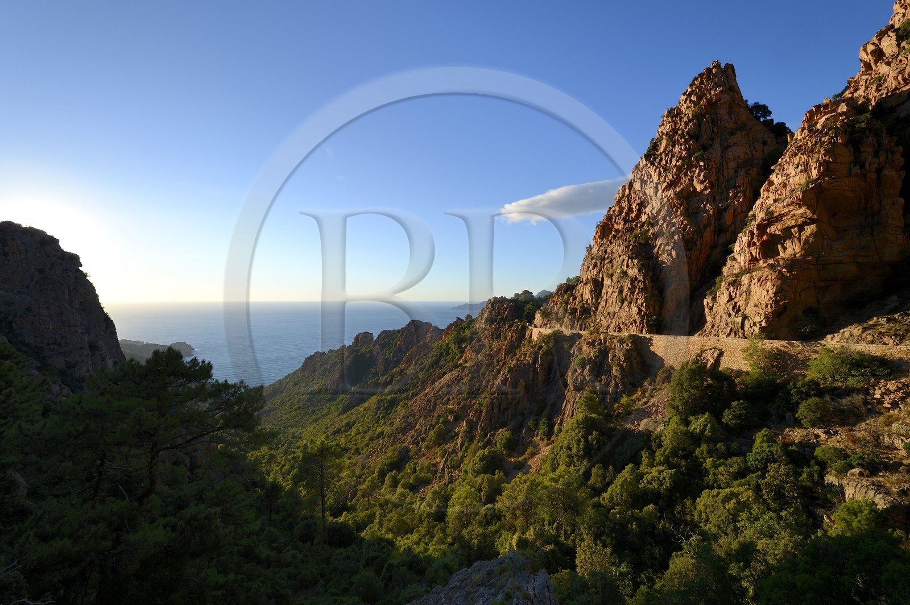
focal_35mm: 14
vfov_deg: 81.1
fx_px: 354
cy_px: 302
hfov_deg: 104.3
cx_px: 455
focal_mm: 14
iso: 100
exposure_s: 1/250
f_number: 7.1
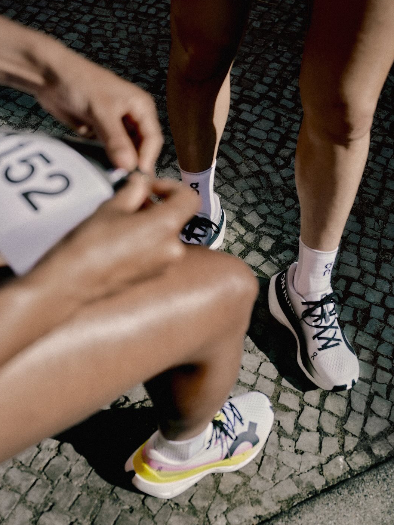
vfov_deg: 45.8
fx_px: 622
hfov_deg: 35.1
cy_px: 264
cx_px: 191
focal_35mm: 41
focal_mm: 45
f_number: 4.5
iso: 320
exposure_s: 1/1250
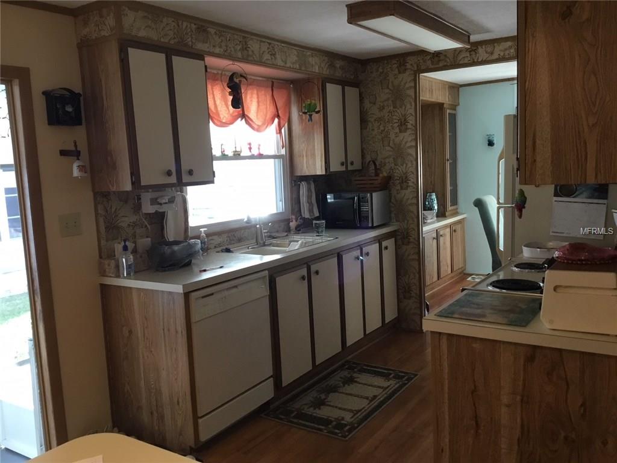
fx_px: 553
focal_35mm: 31
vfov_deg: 45.4
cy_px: 232
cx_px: 308
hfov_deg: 58.4
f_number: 2.4
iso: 100
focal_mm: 3.3
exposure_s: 1/30
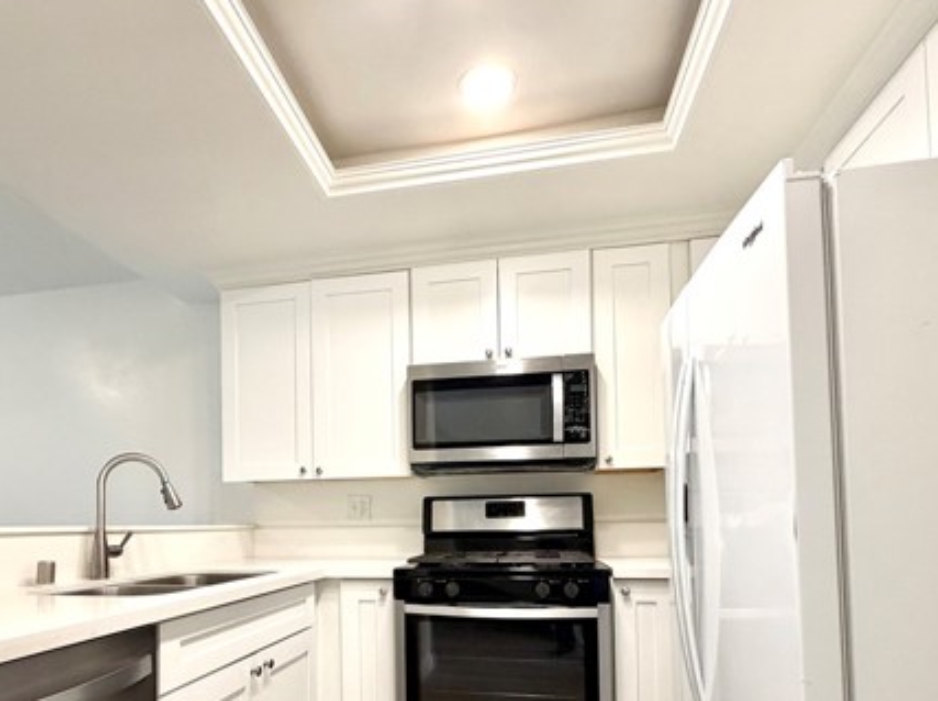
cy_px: 509
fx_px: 568
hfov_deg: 78.8
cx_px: 417
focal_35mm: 21
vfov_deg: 60.5
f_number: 2.2
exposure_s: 1/120
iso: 320
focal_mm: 2.22
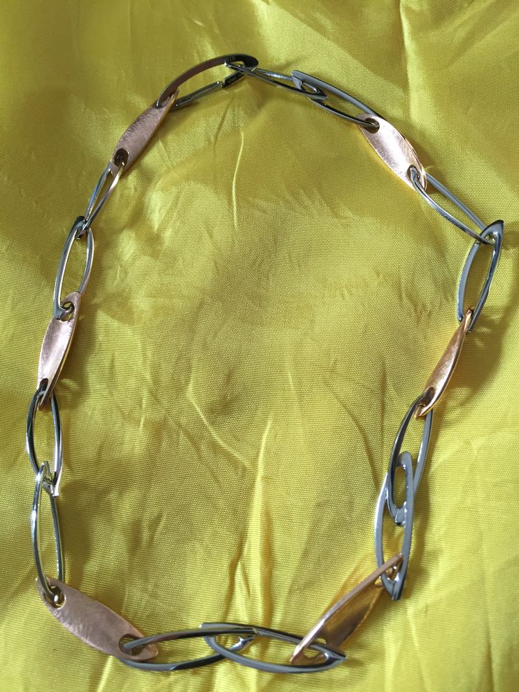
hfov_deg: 48.2
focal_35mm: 29
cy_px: 346
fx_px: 580
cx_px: 260
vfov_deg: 61.7
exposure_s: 1/33
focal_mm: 4.15
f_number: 2.2
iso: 125
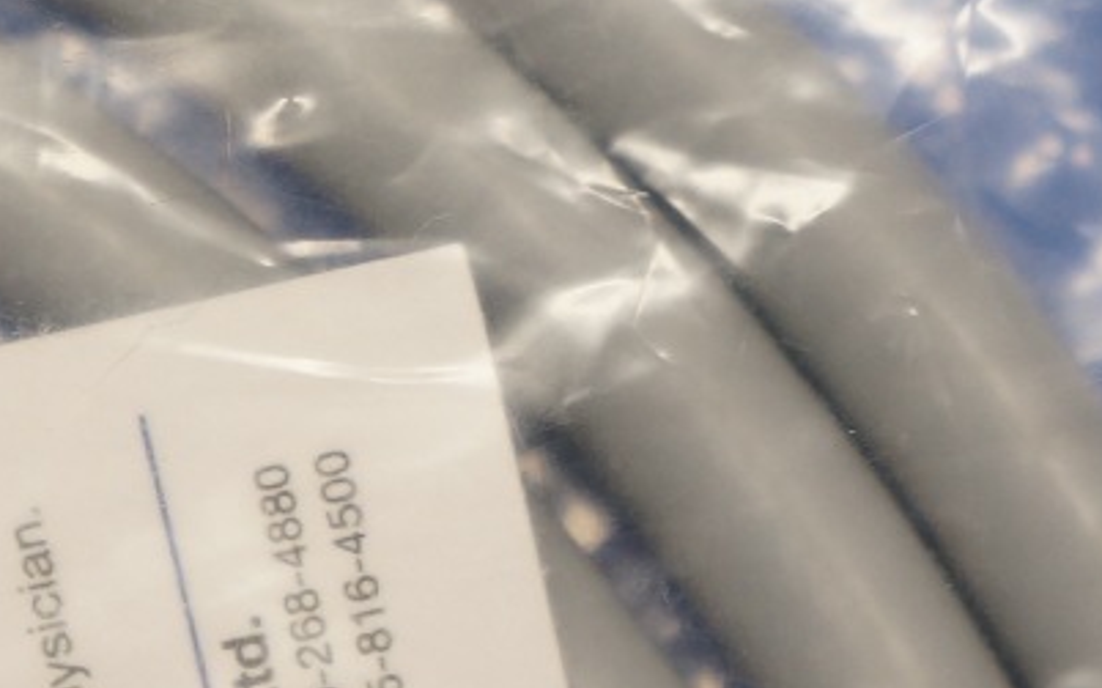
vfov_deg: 4.1
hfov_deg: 6.6
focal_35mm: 316
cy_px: -637
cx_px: 633
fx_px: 9488
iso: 400
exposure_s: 1/100
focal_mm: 52
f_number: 5.6
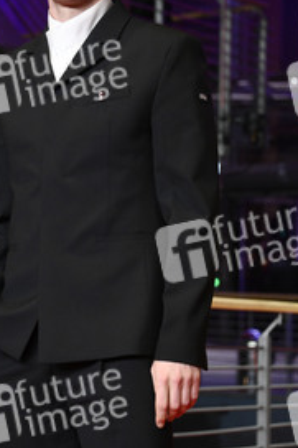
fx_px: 1827
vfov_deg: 14.0
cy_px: 161
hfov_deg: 9.3
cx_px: 91
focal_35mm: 147
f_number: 5.6
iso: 5000
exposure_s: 1/200
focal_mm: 100
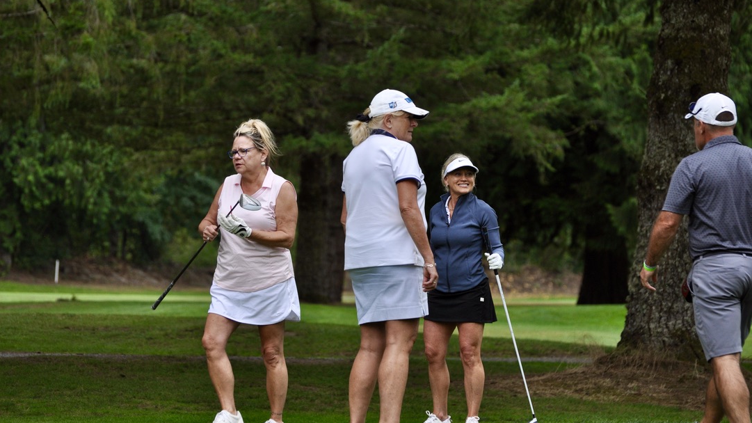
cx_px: 377
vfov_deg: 5.5
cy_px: 212
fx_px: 4407
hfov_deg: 9.8
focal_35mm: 221
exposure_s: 1/1000
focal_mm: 140
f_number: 4.8
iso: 400
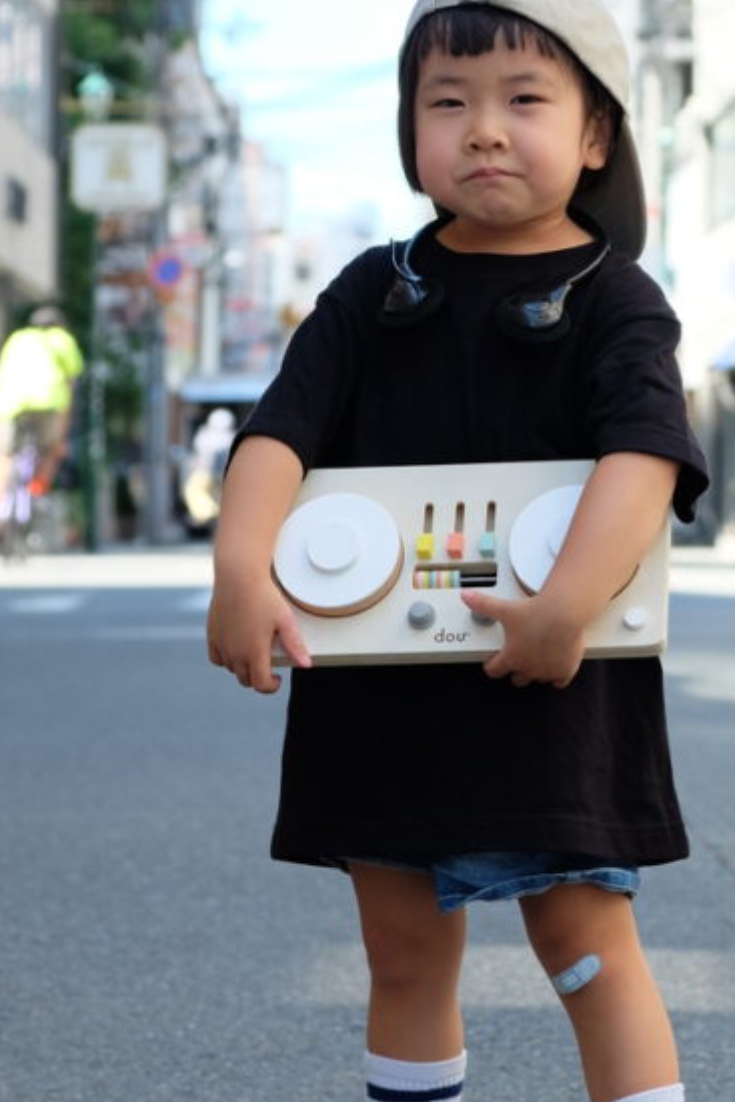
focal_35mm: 136
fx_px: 4162
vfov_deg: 15.1
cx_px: 472
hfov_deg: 10.1
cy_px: 435
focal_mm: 48.4
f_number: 4
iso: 400
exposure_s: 1/340
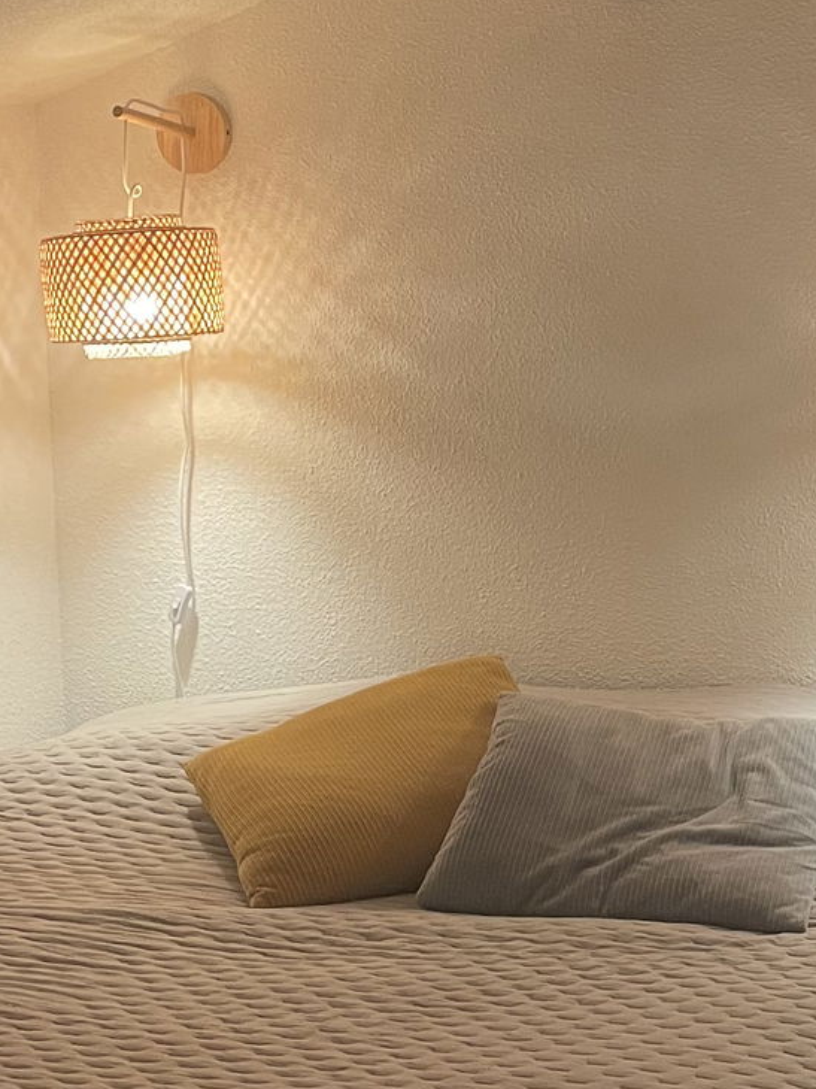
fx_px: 2390
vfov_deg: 25.6
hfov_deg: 19.3
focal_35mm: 76
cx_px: 500
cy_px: 615
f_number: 1.6
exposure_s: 1/50
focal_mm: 4.2
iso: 250
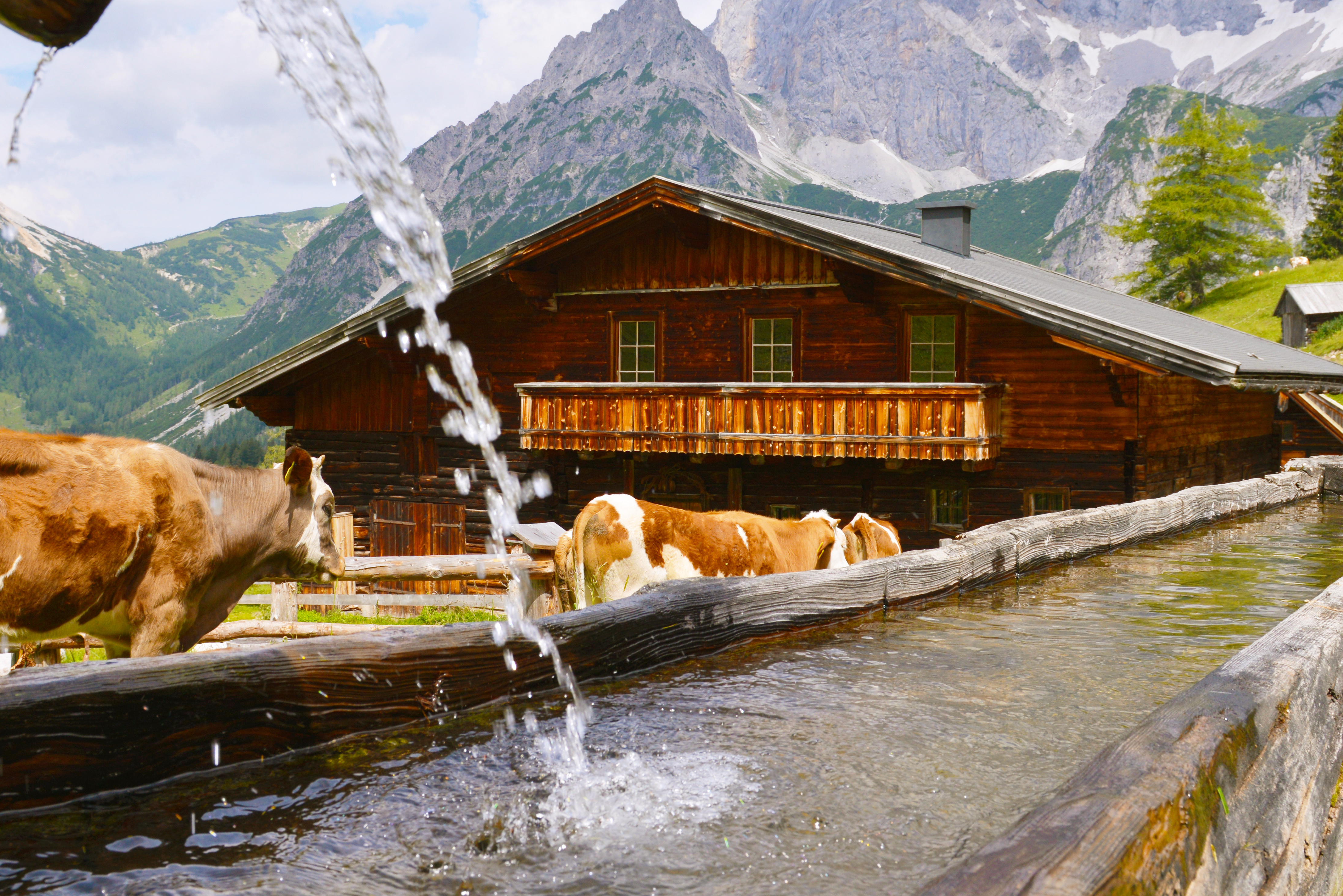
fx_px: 1493
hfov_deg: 48.4
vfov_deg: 33.4
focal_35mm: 40
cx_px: 619
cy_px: 411
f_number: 9
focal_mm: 24
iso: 250
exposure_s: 1/250
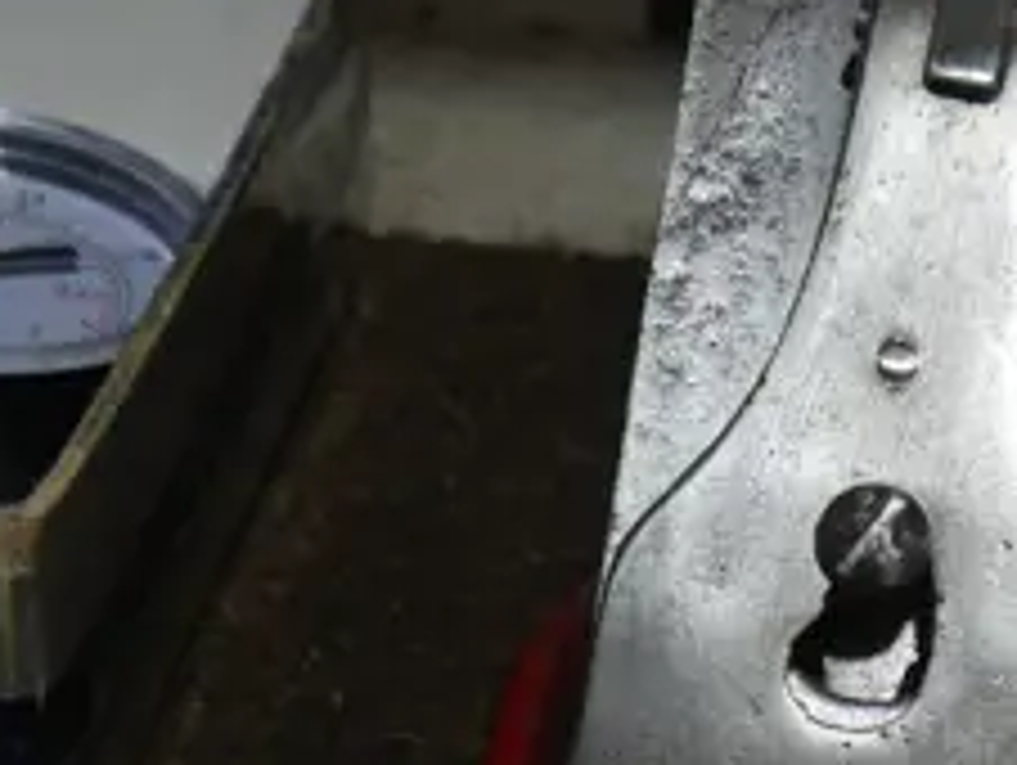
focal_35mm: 136
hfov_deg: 12.7
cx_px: 2007
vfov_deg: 10.9
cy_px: 587
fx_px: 4000
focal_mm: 15
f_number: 4
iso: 200
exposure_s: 1/125
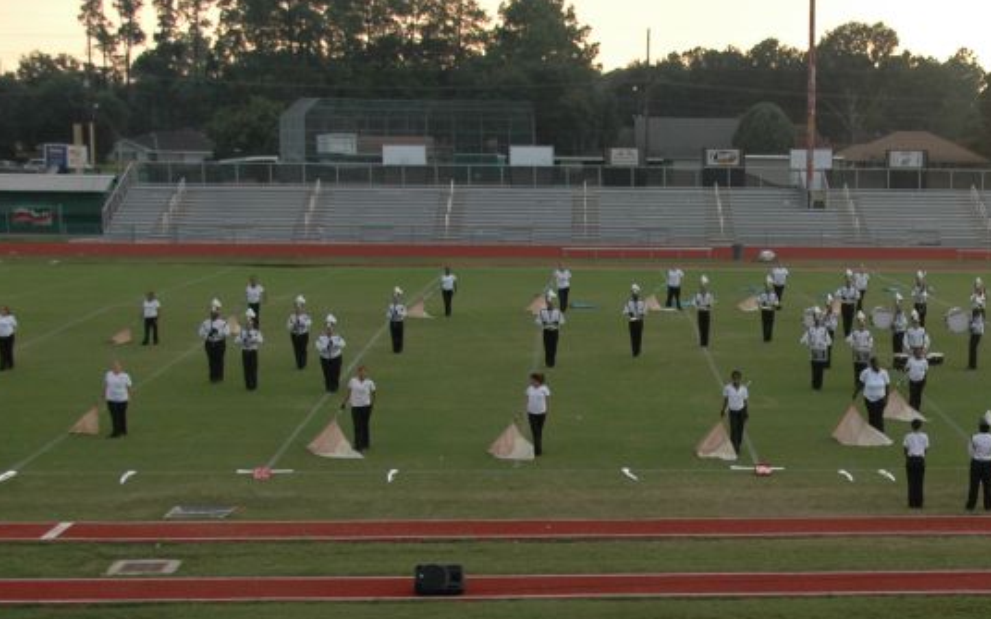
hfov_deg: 28.8
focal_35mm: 70
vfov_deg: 18.5
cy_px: 462
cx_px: 778
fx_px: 1891
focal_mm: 24
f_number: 5
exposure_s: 1/100
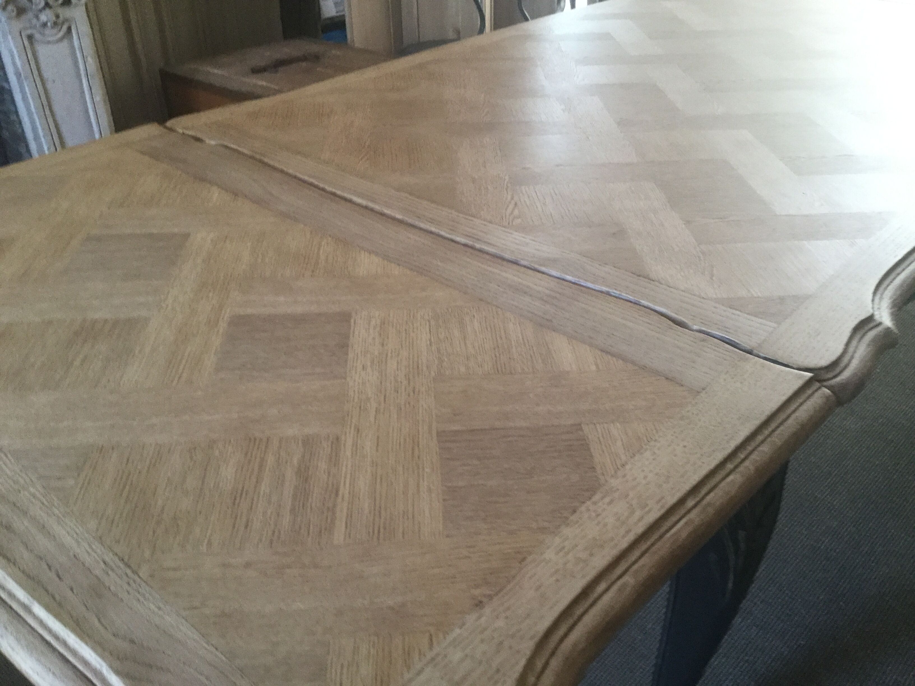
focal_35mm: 31
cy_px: 343
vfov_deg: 45.4
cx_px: 458
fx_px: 819
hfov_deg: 58.4
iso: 160
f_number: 2.4
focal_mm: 3.3
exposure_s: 1/33
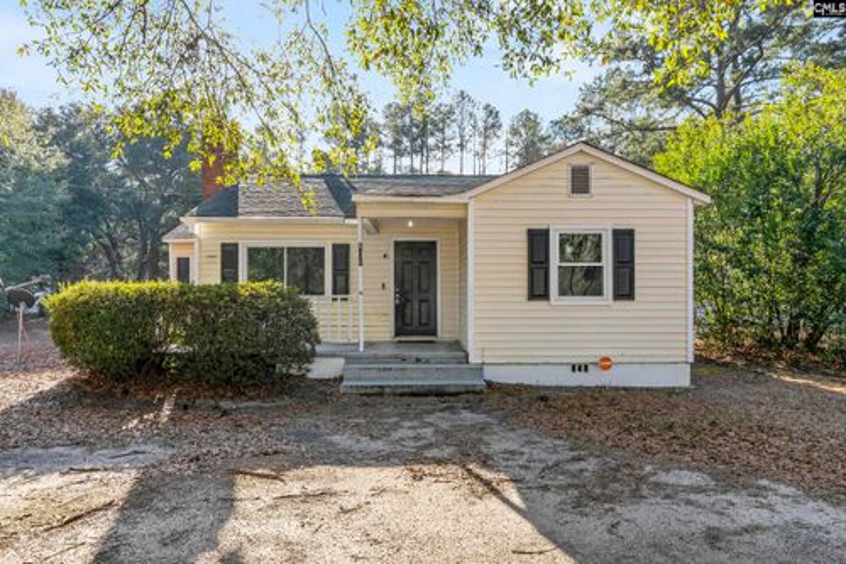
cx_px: 423
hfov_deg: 95.0
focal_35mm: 16
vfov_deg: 72.0
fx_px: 388
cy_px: 282
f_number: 6.3
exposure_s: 1/200
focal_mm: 11
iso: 250
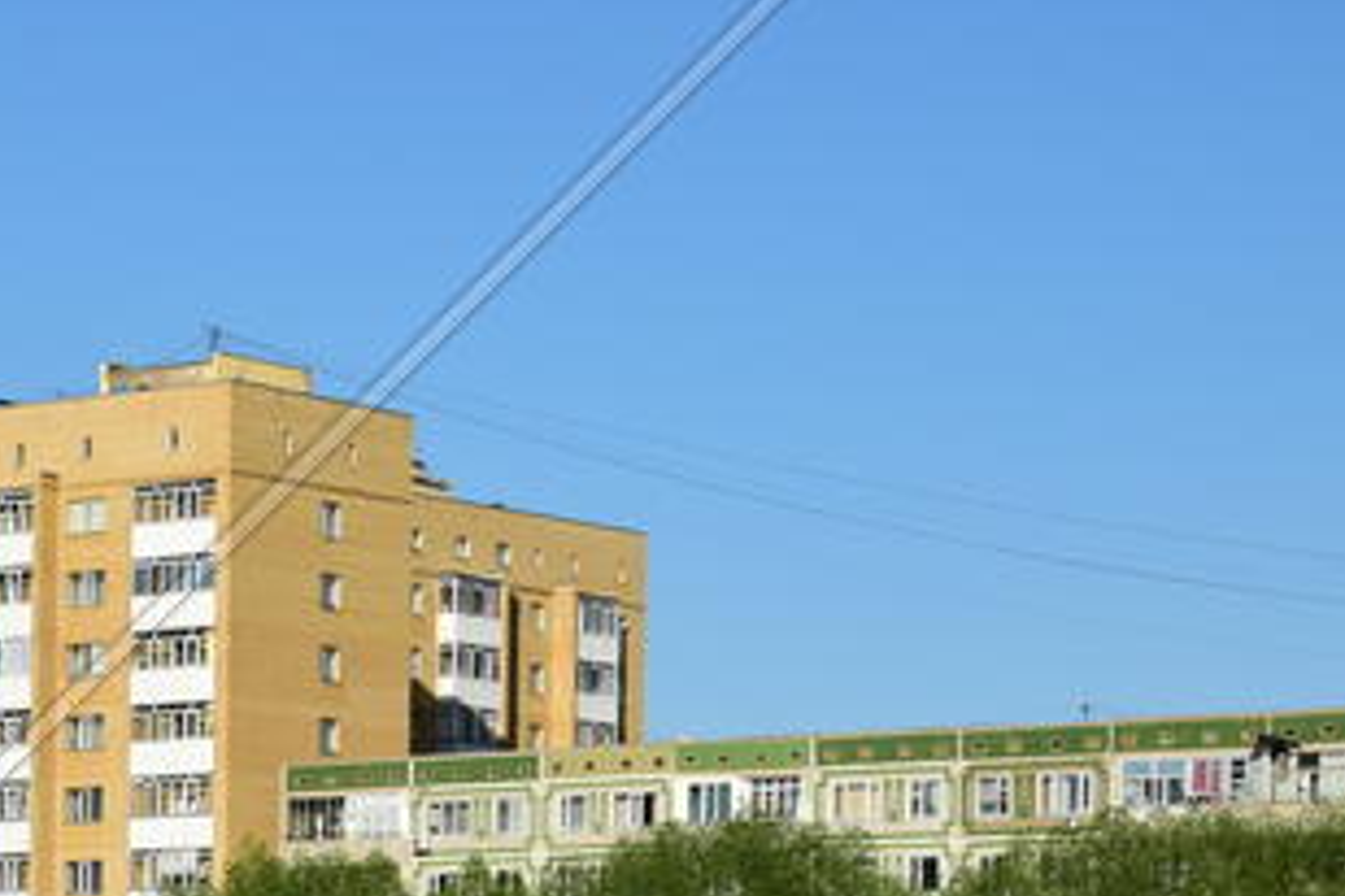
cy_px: 1148
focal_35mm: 135
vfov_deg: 10.0
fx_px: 5043
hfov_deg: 14.6
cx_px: -383
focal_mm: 32
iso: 100
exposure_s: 1/320
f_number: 8
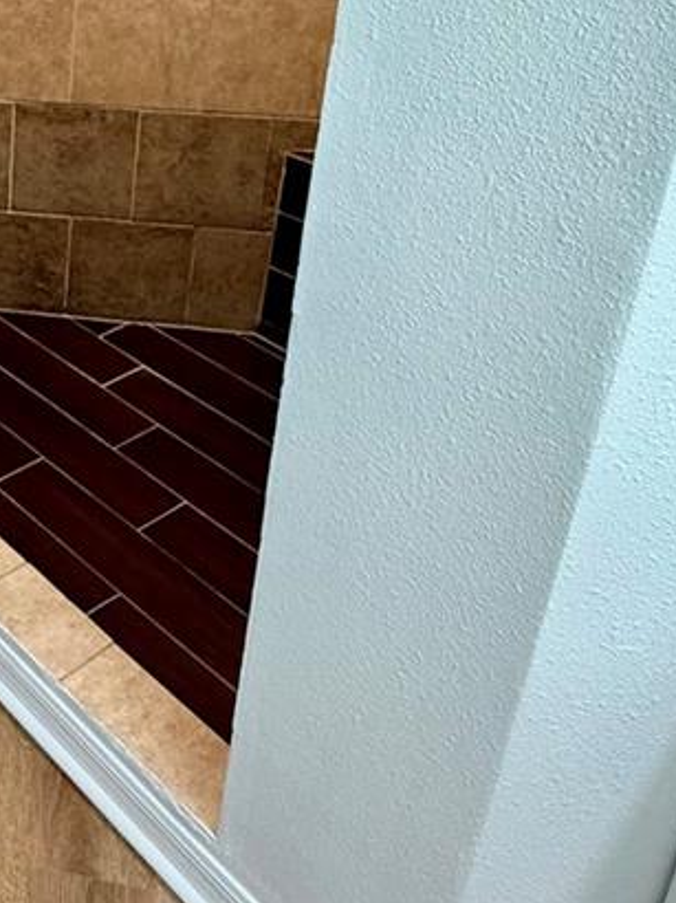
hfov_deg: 29.6
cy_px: 81
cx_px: -154
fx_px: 1069
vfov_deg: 41.9
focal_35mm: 41
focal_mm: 2.22
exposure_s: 1/60
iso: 200
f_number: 2.2
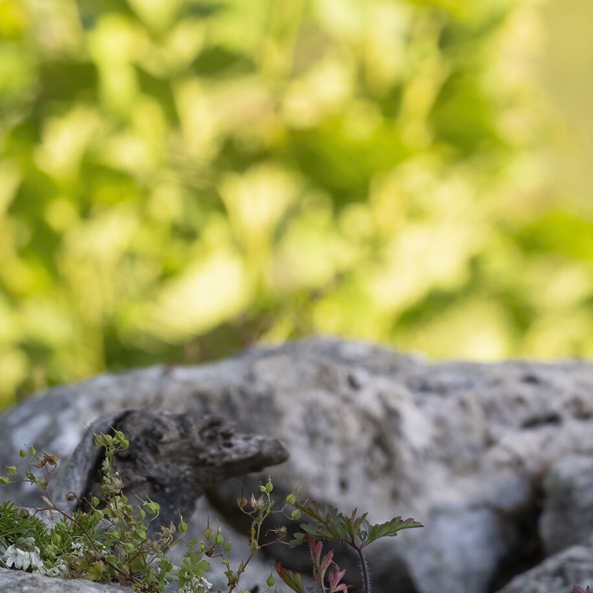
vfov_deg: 1.3
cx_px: 726
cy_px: 471
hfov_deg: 1.3
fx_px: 25913
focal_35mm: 1337
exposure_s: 1/500
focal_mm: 600
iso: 2000
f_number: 8
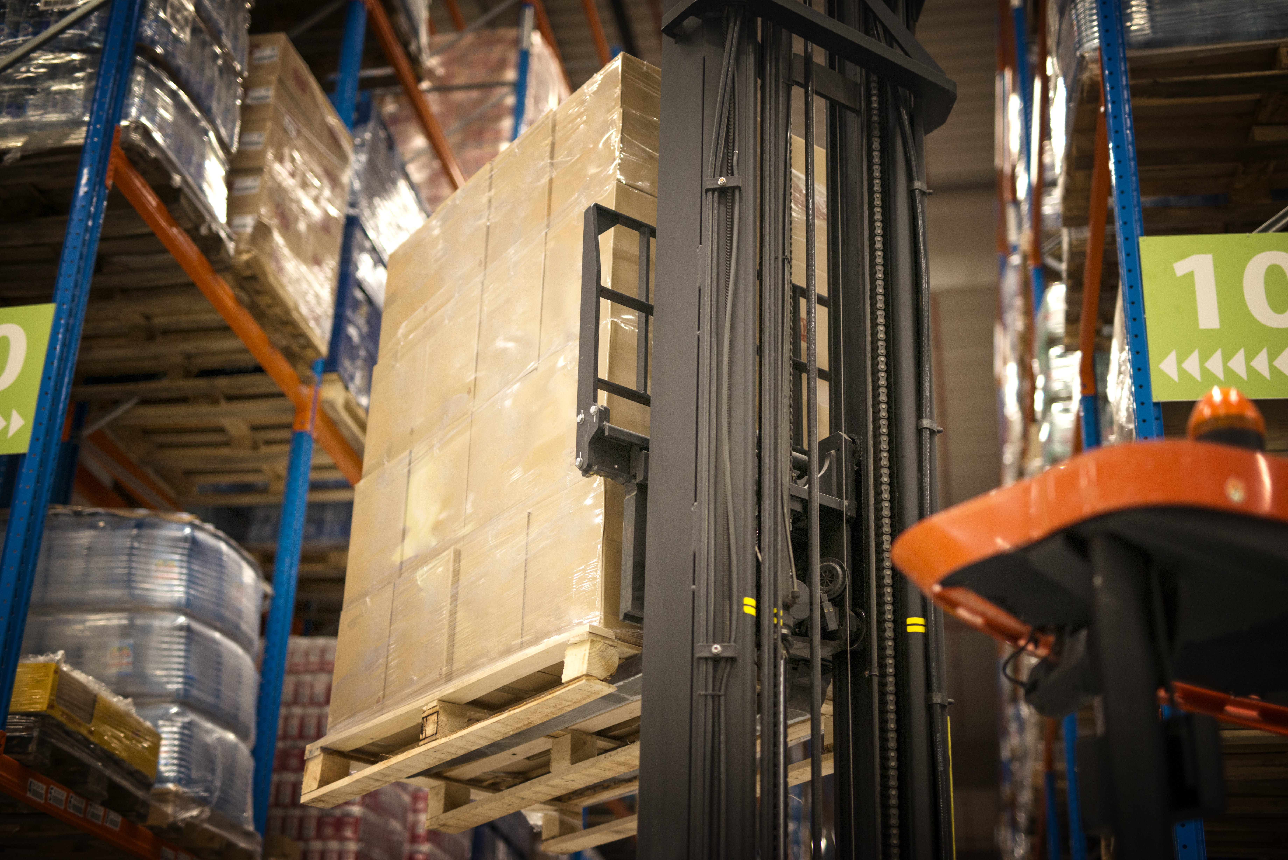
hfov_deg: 39.6
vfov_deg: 27.0
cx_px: 644
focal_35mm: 50
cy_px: 430
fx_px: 1789
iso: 800
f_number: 1.4
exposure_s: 1/250
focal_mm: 50
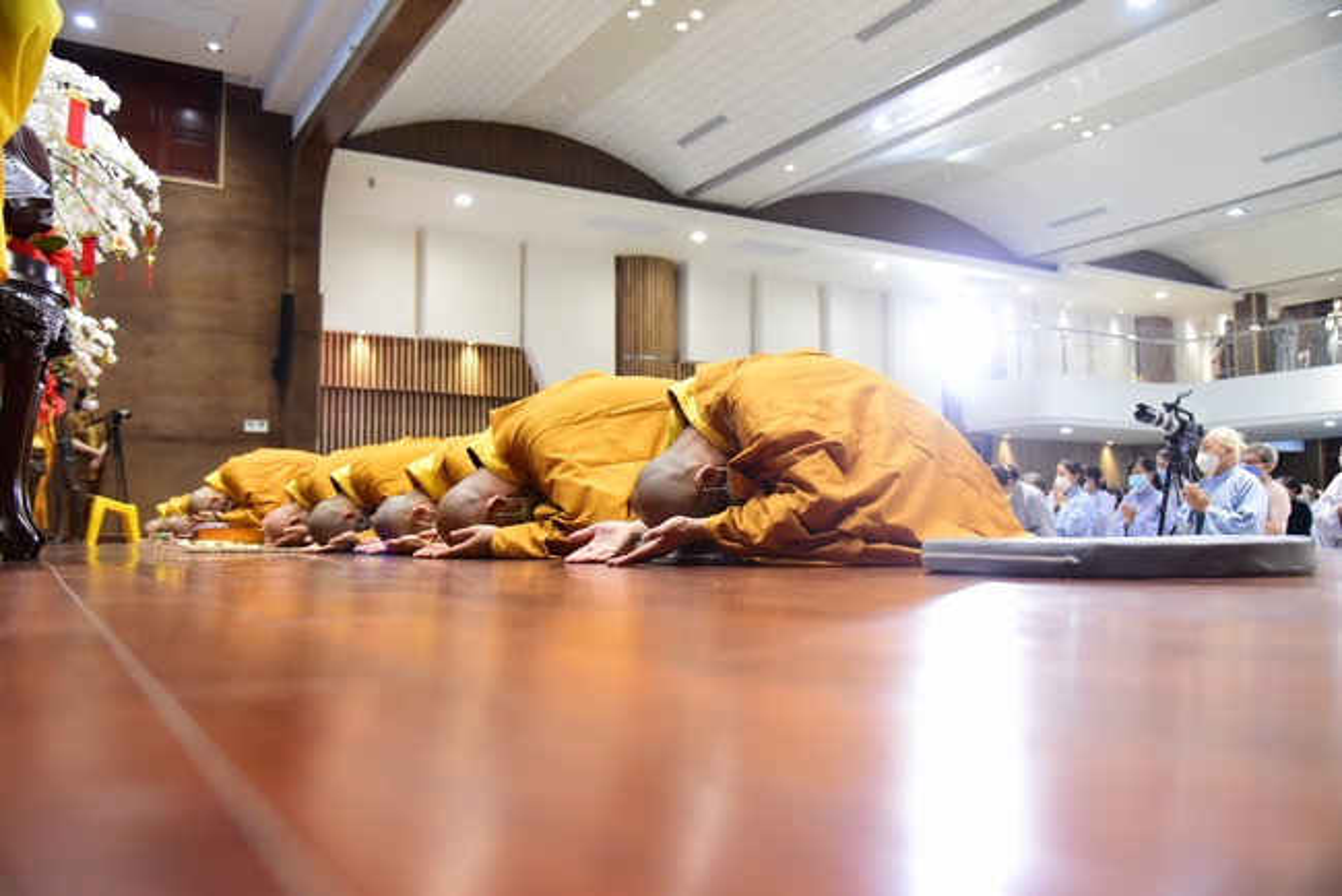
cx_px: 671
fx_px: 1119
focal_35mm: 30
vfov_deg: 43.6
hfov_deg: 61.9
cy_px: 448
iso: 4000
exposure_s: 1/200
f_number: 4
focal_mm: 30
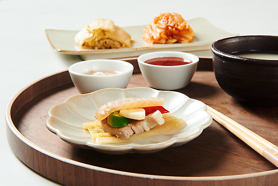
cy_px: 93
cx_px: 139
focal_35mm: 70
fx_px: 541
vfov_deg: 19.5
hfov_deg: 28.8
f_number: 22
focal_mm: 70
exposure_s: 1/125
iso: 250
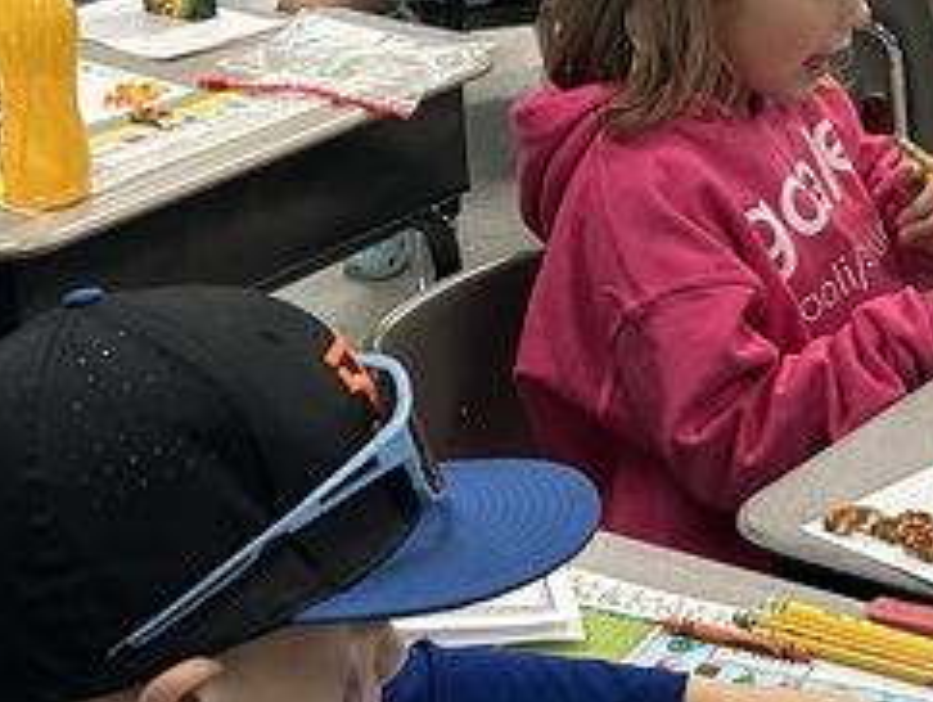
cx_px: 736
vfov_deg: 13.4
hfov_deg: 17.7
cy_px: 181
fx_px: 2968
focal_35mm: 110
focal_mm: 5.7
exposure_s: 1/60
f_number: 1.5
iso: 125
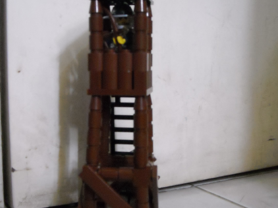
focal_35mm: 50
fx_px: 402
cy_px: 107
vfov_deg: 29.1
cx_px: 119
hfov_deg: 38.1
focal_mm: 5.7
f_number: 2.8
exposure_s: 1/8
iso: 616
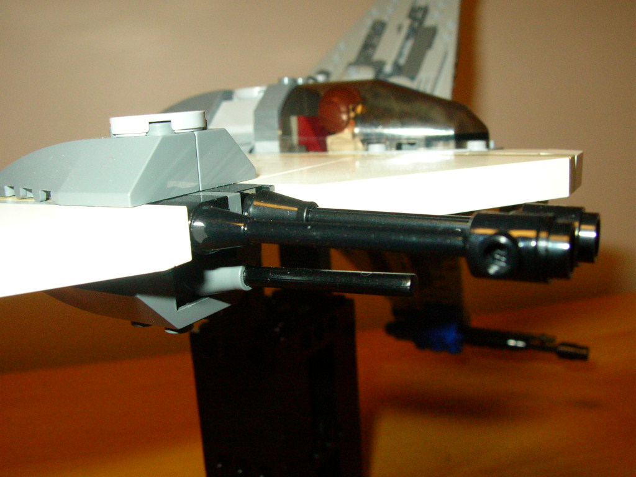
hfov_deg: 51.4
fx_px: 661
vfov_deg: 39.7
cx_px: 318
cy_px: 238
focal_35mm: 36
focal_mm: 6
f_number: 3.7
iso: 200
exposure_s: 1/60.1
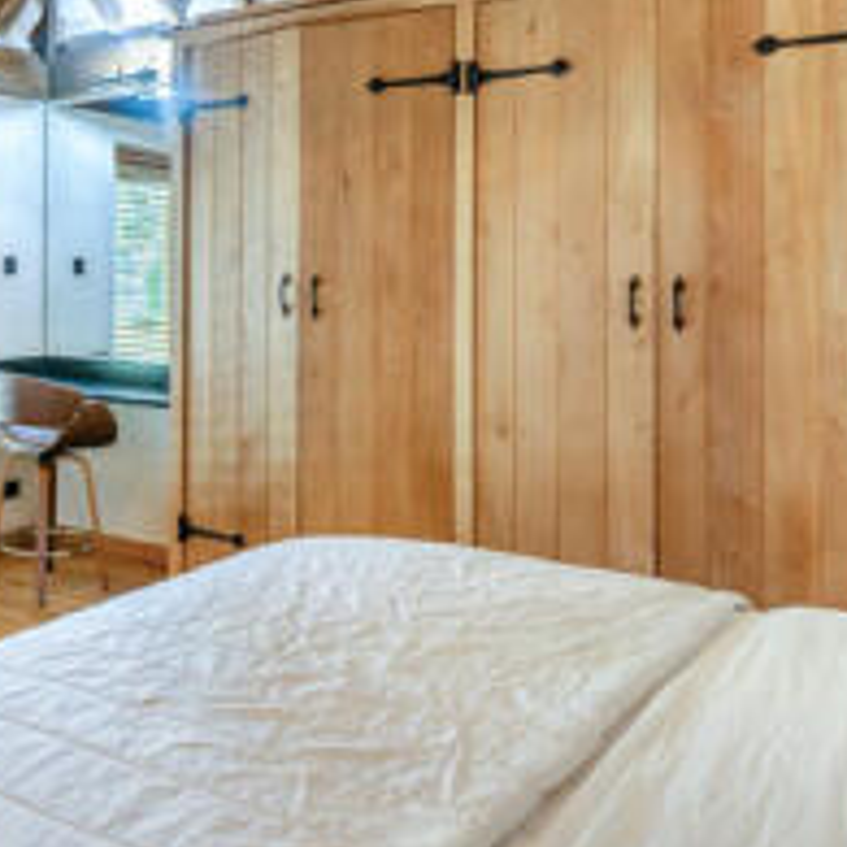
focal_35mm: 40
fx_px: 1107
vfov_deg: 41.1
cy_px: 250
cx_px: 37
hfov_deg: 38.1
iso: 100
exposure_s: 1/10
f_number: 8
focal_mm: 14
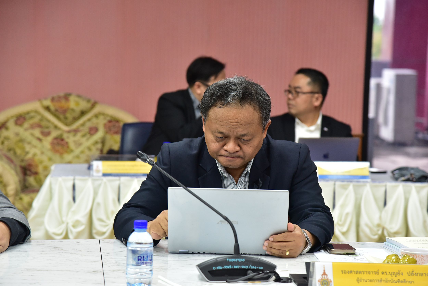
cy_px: 143
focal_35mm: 120
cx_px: 214
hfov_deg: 17.1
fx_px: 1427
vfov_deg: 11.4
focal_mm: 120
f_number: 5.6
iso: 2500
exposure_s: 1/160
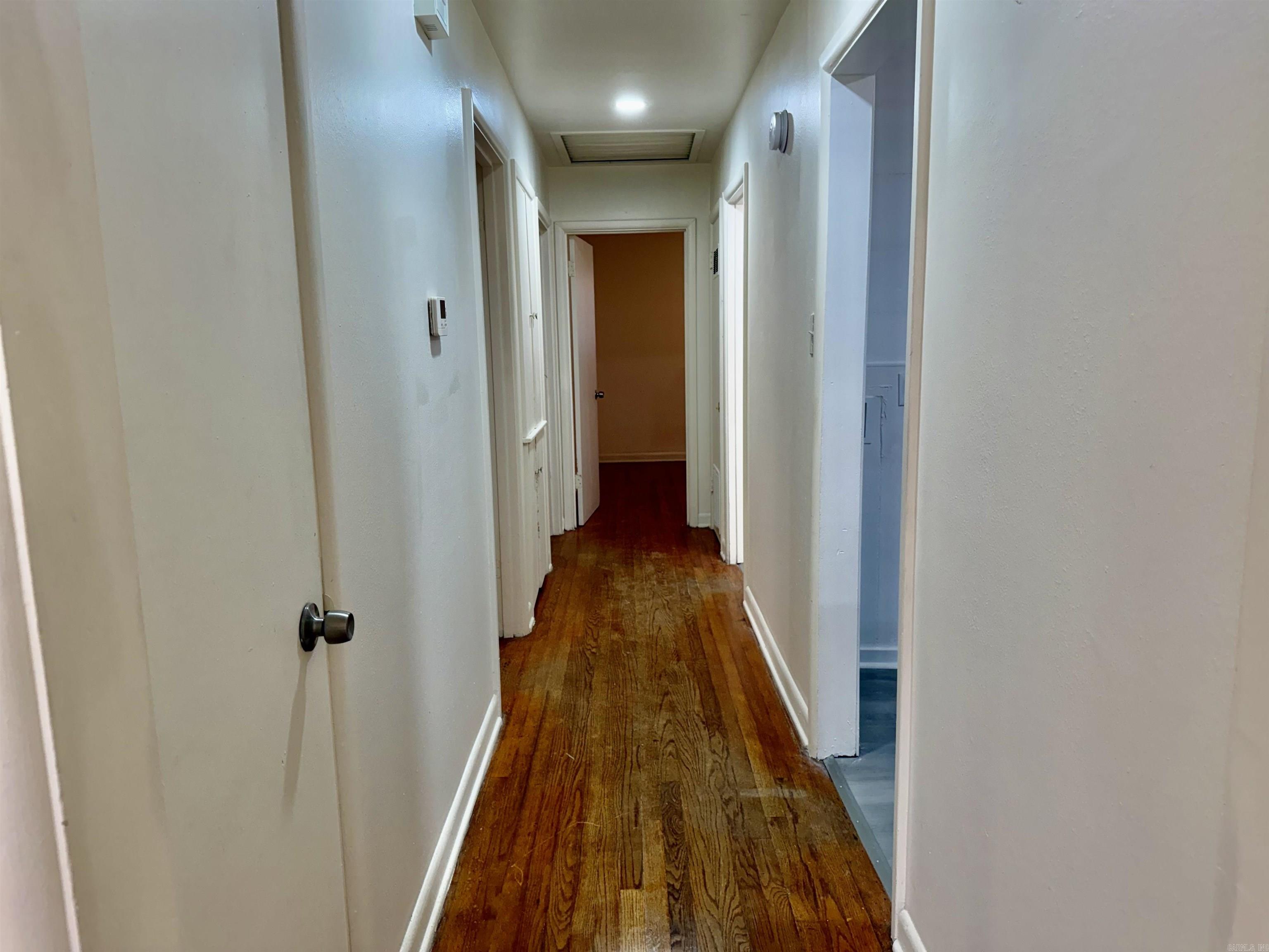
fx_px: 880
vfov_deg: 56.8
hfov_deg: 71.6
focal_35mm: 24
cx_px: 634
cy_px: 476
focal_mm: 6.76
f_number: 1.78
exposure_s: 1/120
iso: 125
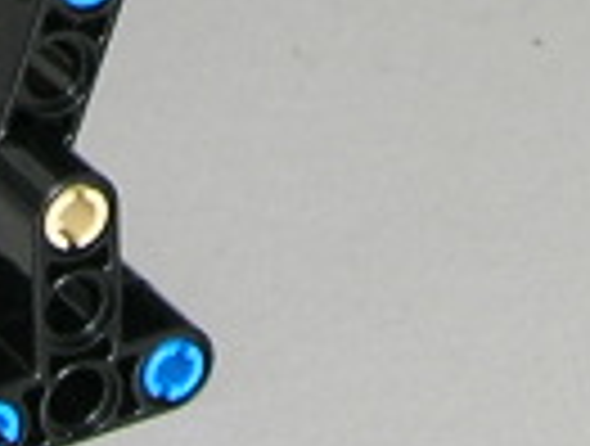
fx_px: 5059
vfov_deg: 4.8
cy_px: -833
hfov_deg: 6.7
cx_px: 491
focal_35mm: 296
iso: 64
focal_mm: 7.8
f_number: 2.8
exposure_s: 1/14.3
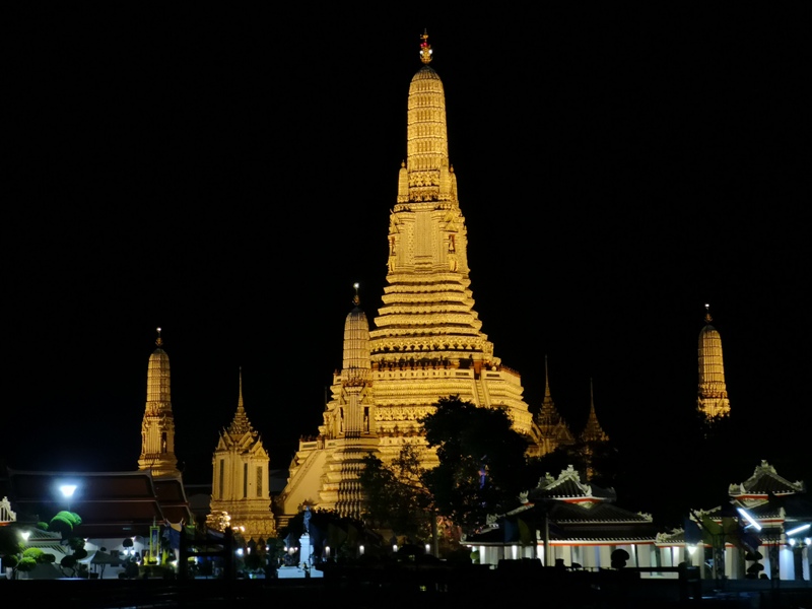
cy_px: 304
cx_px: 406
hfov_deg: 24.1
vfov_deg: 18.2
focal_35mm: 81
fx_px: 1900
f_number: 2.4
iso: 200
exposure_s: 1/50
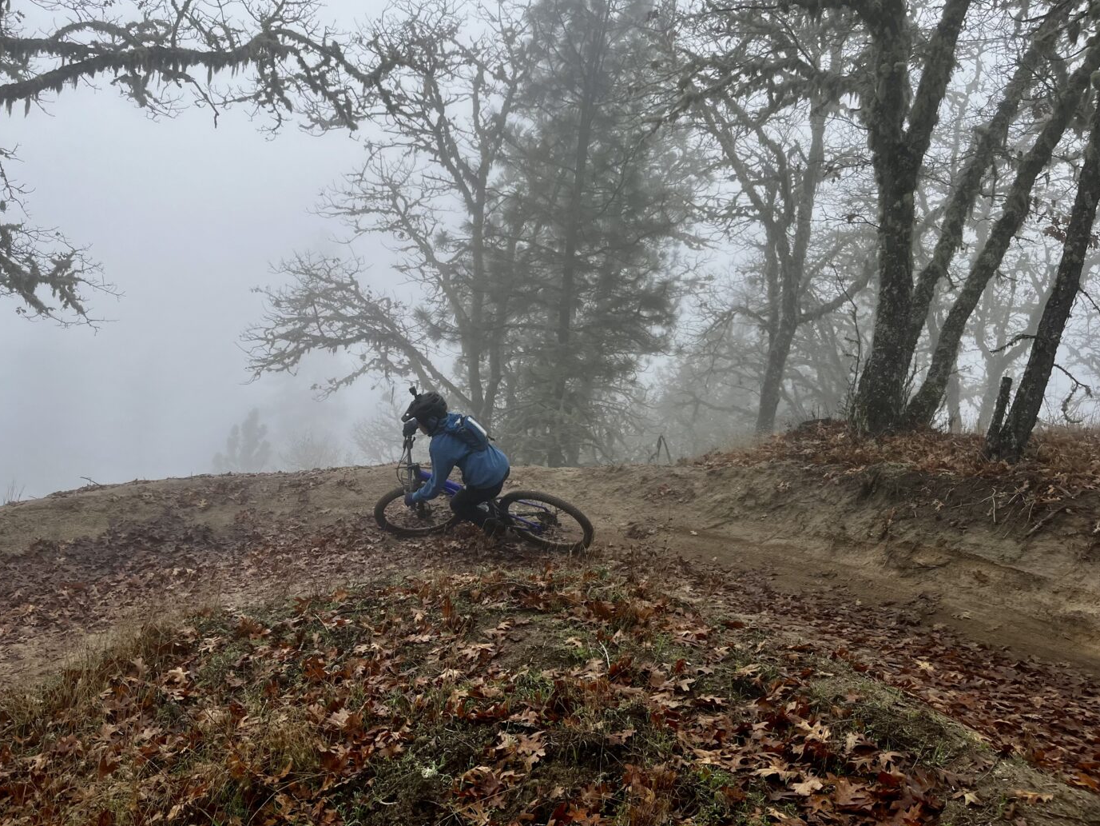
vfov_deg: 48.2
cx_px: 490
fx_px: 922
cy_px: 377
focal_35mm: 29
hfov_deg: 61.5
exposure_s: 1/1776
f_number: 1.6
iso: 50
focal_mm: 5.1
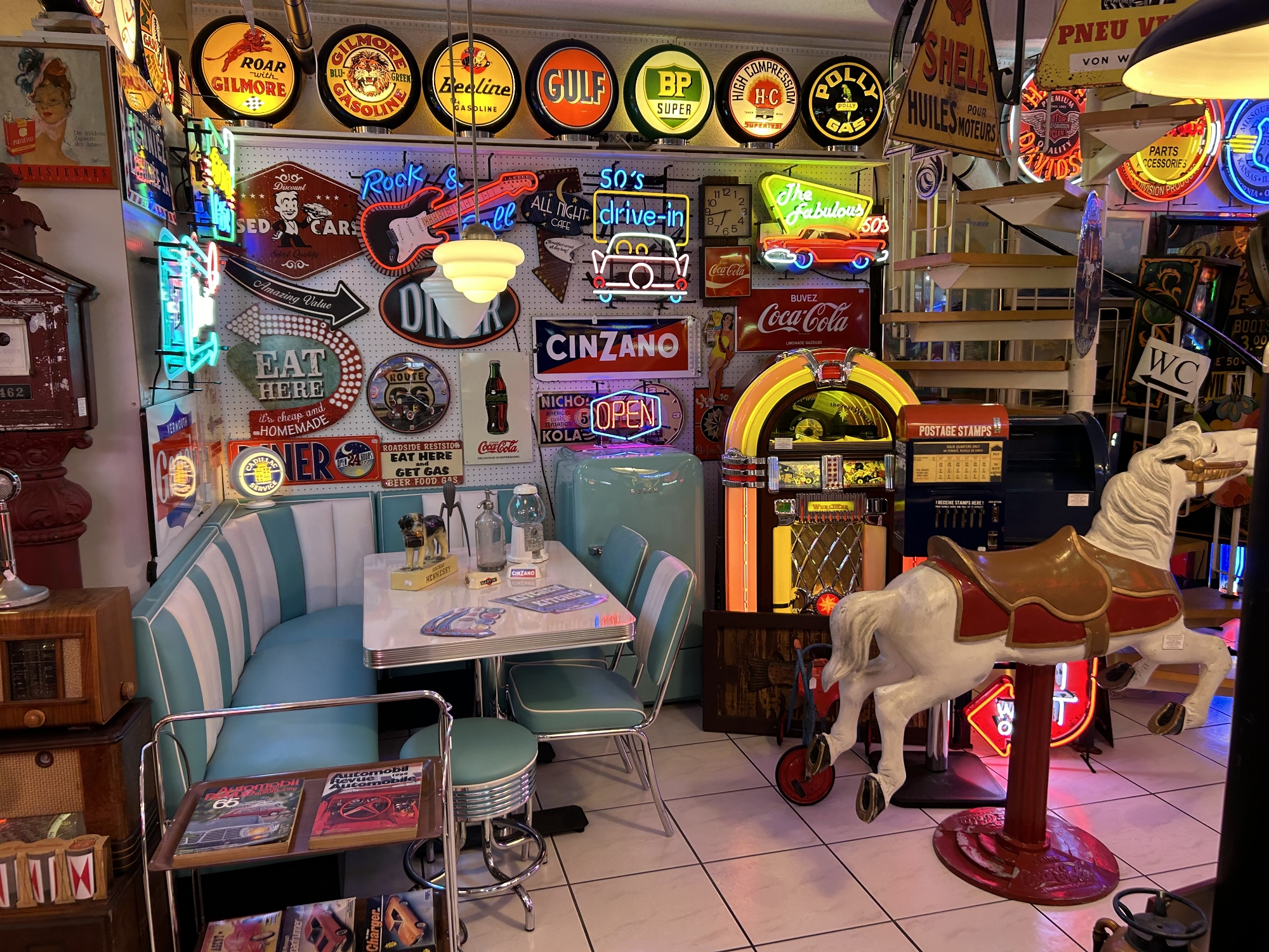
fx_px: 953
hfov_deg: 67.3
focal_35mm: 26
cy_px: 476
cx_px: 634
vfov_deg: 53.1
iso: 100
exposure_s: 1/100
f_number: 1.5
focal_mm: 5.7
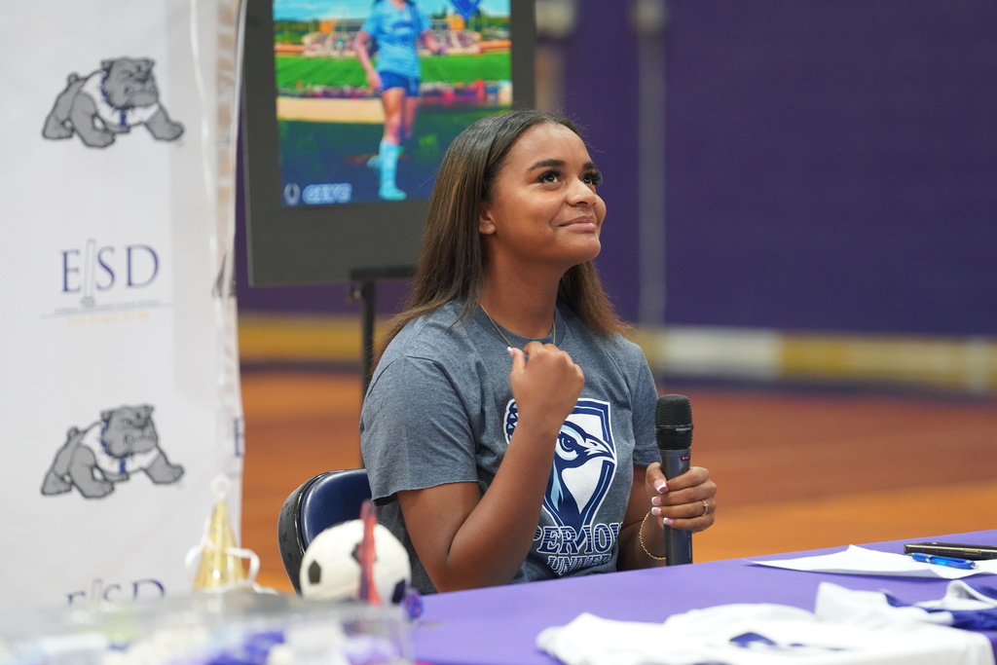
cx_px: 498
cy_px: 332
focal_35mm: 198
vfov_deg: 6.9
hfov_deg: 10.4
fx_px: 5484
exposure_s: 1/200
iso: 6400
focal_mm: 198
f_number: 4
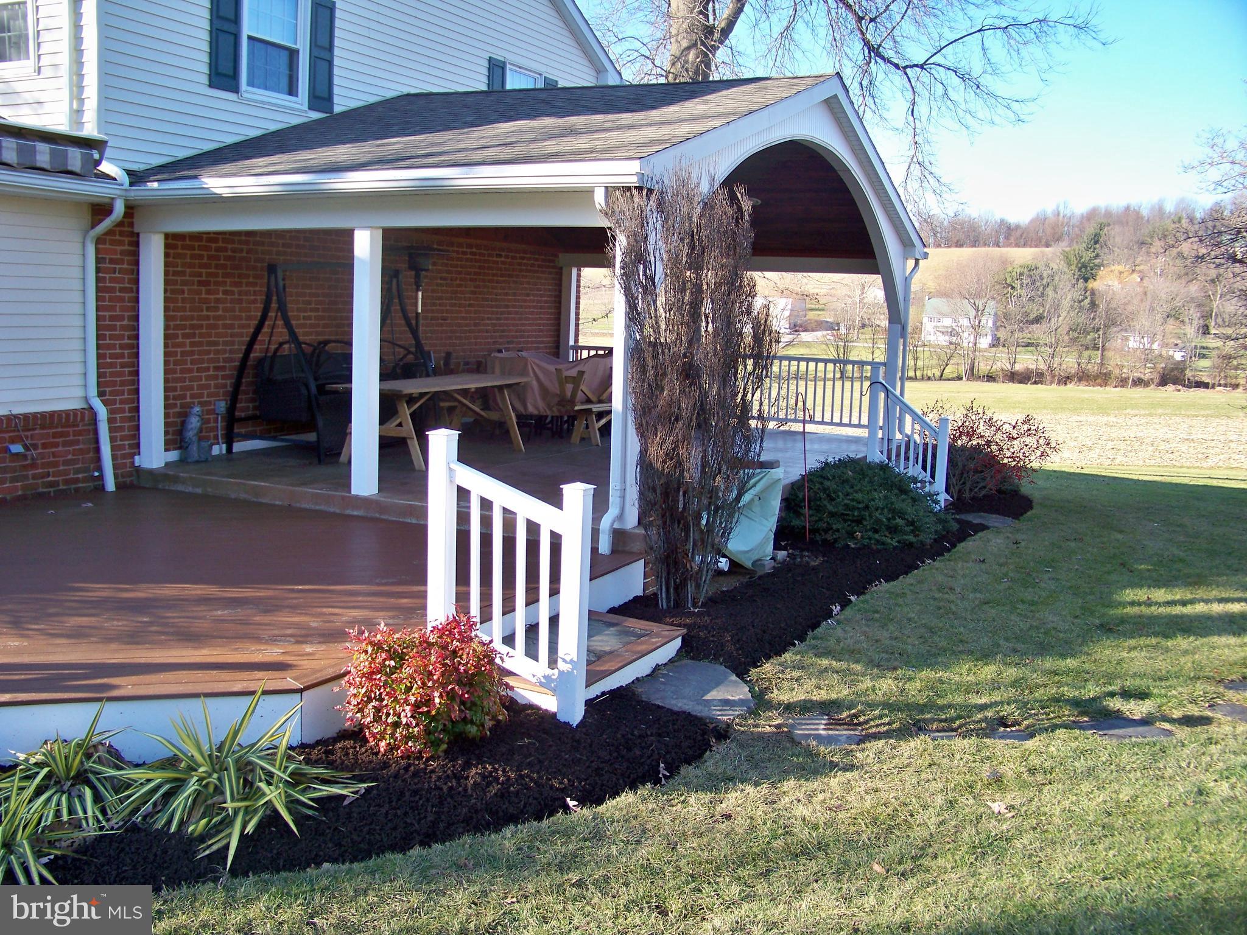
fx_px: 1189
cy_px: 468
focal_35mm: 33
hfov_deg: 55.4
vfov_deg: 42.9
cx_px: 624
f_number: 2.8
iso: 80
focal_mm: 5.85
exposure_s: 1/200
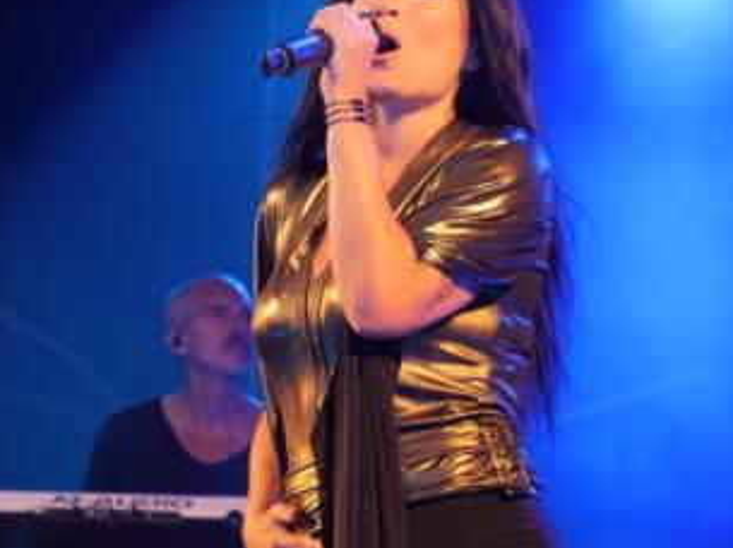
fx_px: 4167
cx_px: 348
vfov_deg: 7.5
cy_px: 268
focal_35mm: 197
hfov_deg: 10.1
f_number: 4
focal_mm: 60
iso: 1000
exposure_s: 1/125
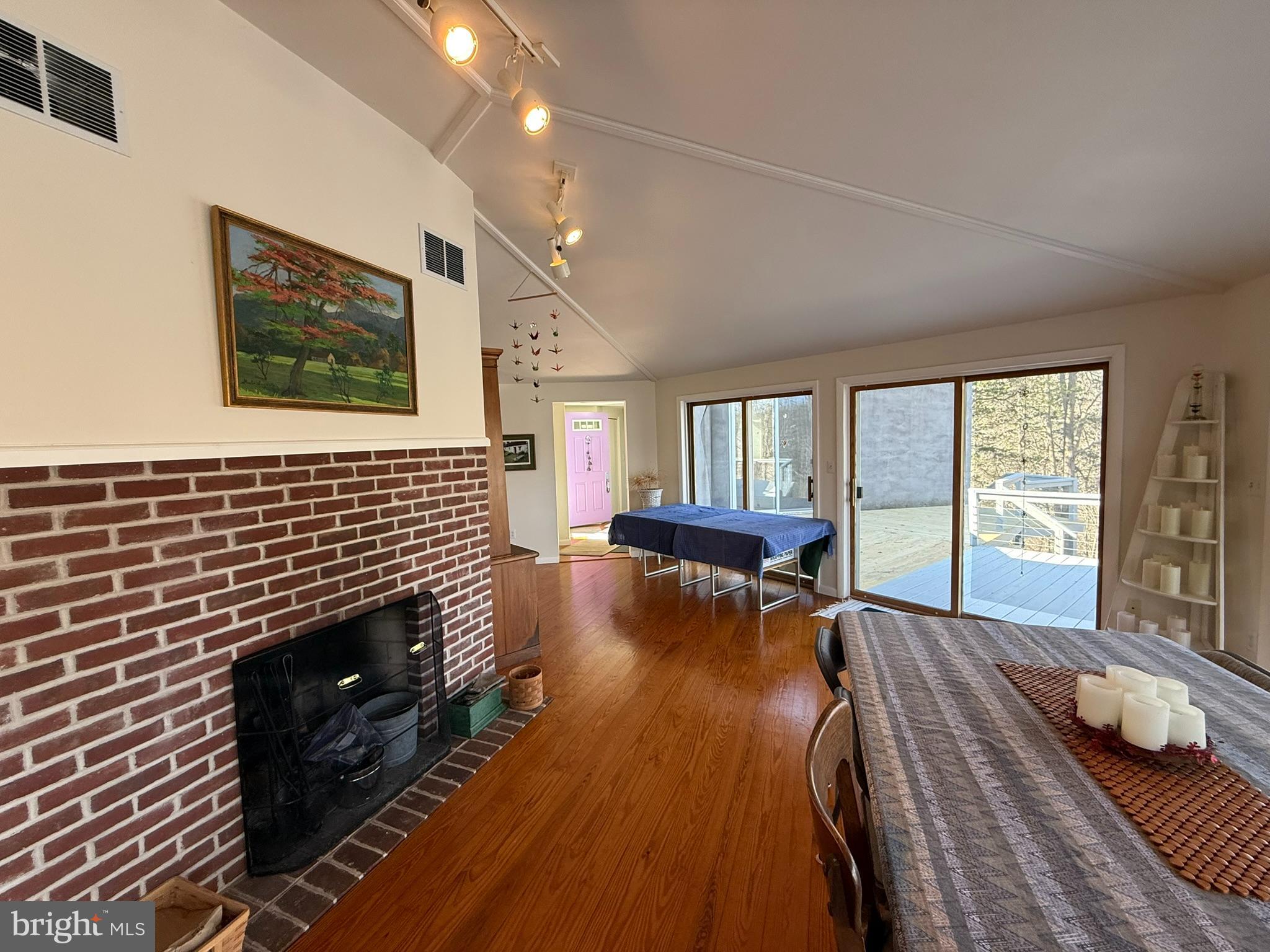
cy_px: 476
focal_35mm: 14
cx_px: 635
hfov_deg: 102.1
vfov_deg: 85.7
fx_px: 514
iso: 160
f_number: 2.2
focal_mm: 2.22
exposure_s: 1/120
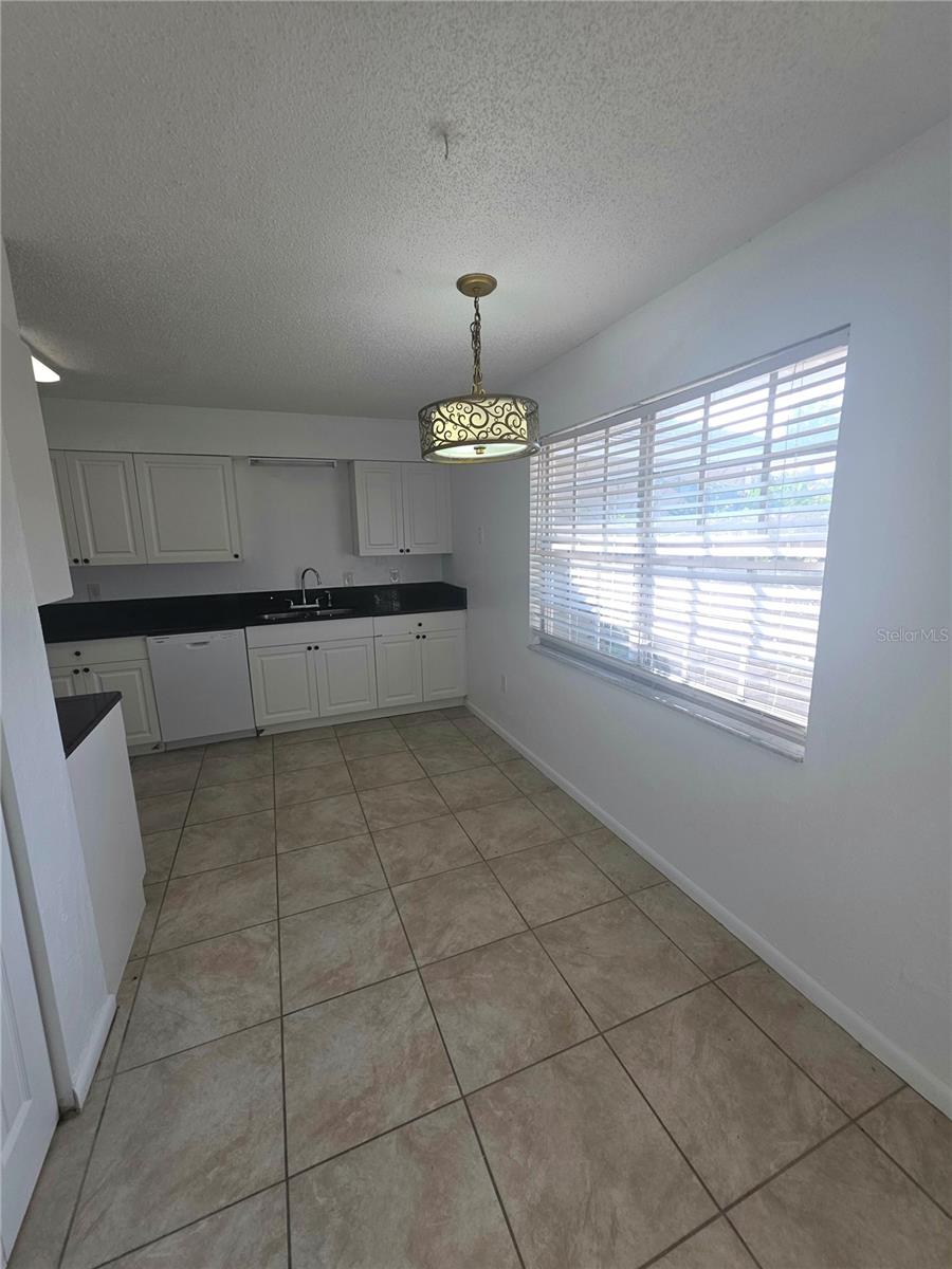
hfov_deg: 89.9
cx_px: 476
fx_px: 477
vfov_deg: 106.2
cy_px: 634
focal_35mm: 13
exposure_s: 1/120
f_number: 1.9
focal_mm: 2.2
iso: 20
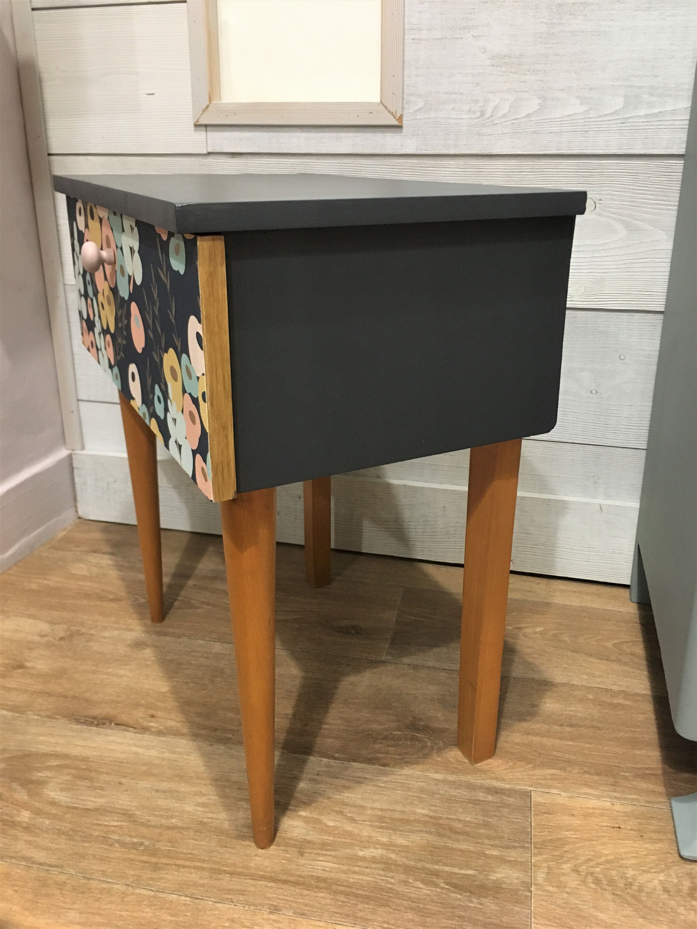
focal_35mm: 29
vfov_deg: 61.7
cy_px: 464
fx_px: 779
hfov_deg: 48.2
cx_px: 348
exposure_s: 1/17
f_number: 2.2
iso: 200
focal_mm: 4.15
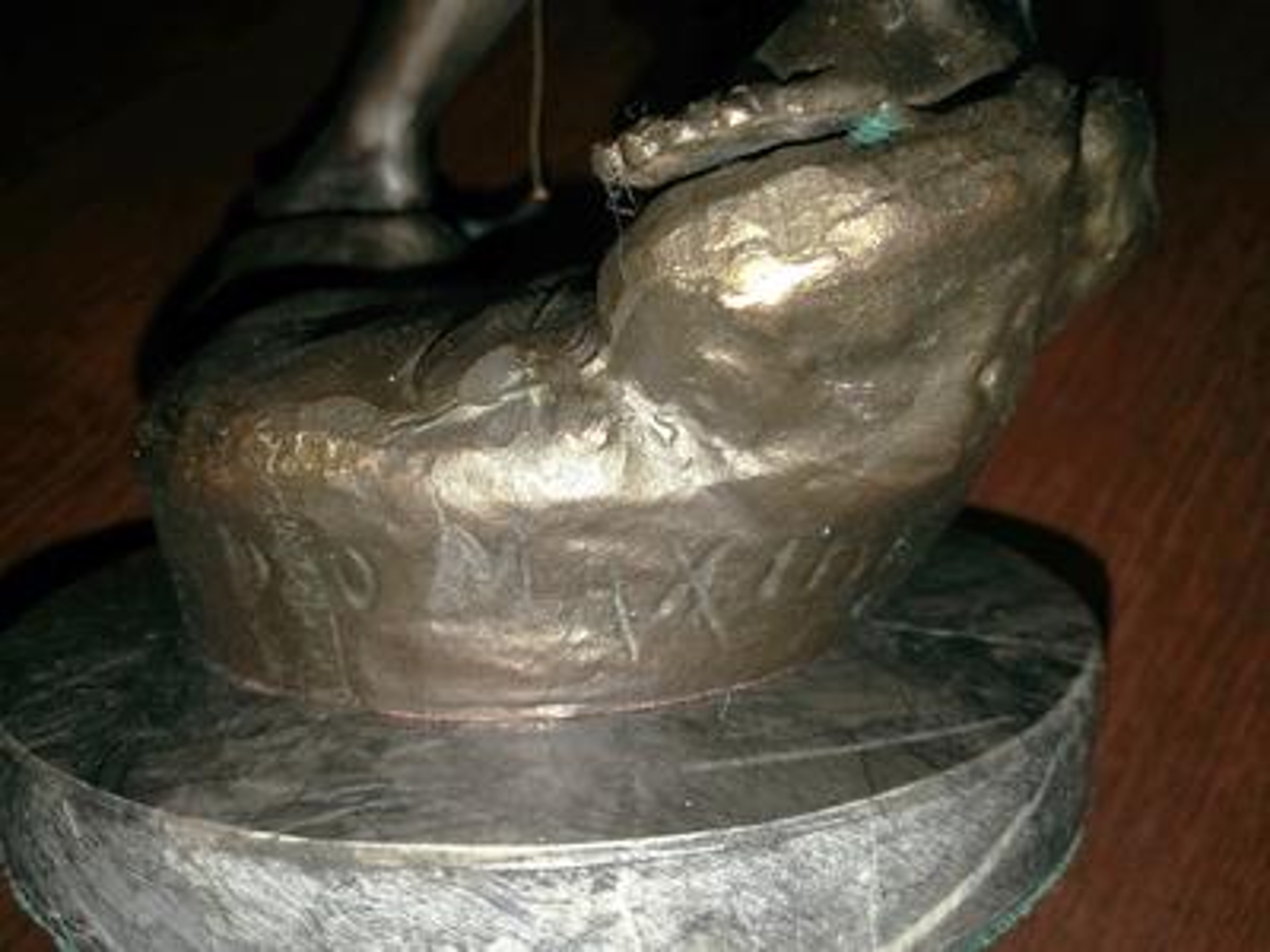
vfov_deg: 51.4
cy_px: 476
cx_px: 635
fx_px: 991
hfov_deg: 65.3
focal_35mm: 27
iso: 80
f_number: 2.2
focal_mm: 3.95
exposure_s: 1/50
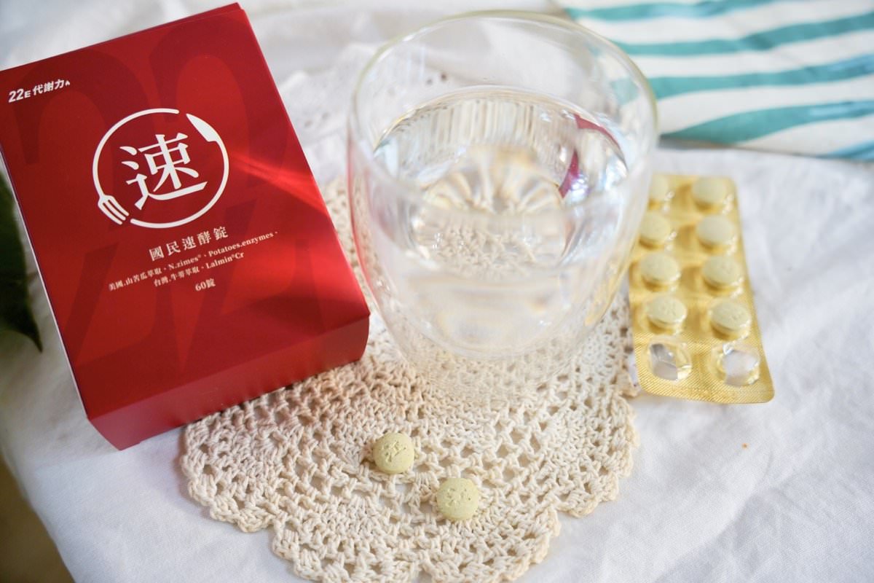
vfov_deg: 34.5
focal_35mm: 39
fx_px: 937
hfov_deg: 50.0
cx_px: 437
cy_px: 292
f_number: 4
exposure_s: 1/60
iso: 250
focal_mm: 38.6
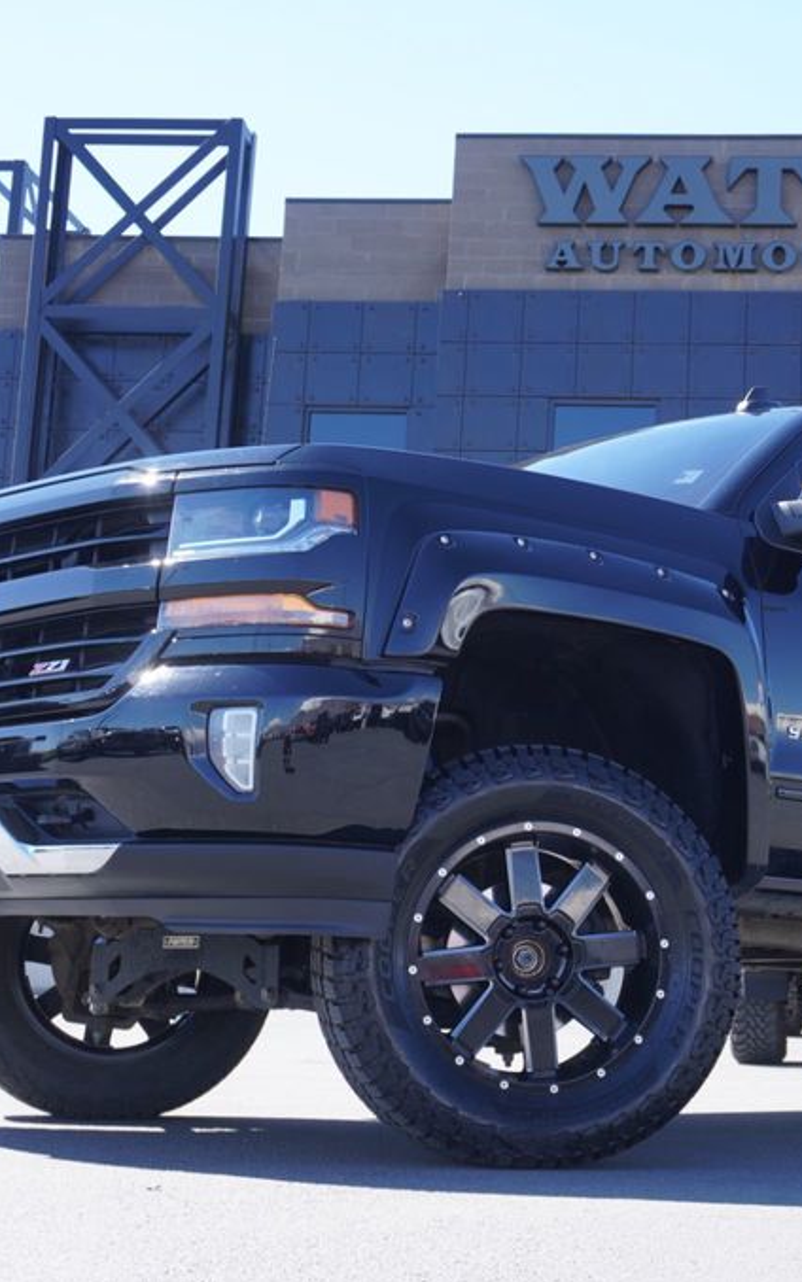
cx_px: 649
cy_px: 639
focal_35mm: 58
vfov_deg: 35.2
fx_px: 2019
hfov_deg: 22.1
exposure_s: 1/100
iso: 100
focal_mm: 25
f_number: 5.6
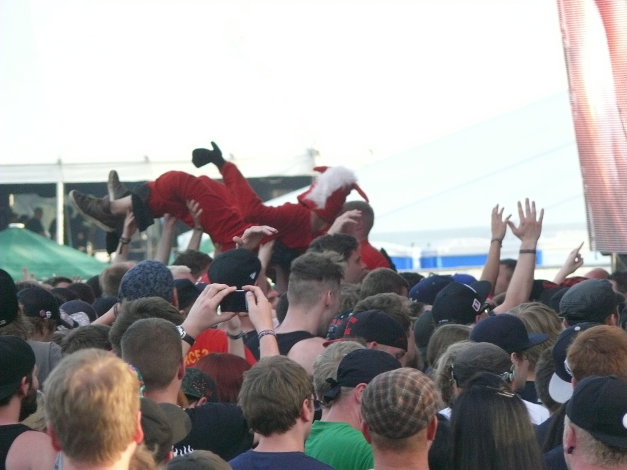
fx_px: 7607
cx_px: 314
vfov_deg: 3.5
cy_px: 235
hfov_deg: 4.7
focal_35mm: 420
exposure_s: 1/200
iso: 400
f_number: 4.5
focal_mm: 88.8
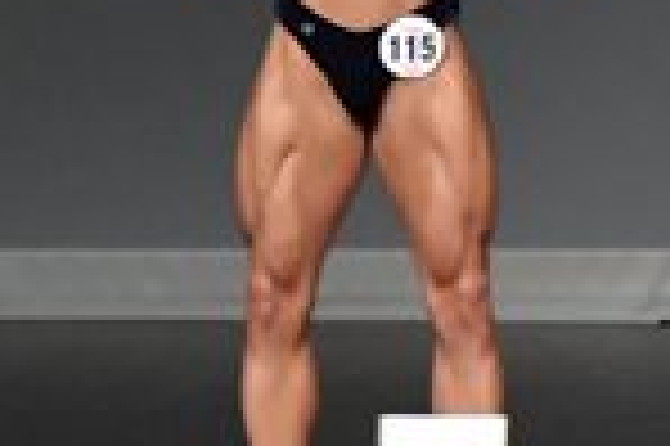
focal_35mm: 1049
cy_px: -50
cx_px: 1563
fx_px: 19501
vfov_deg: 1.3
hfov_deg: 2.0
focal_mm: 135
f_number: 5.6
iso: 5000
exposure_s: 1/400
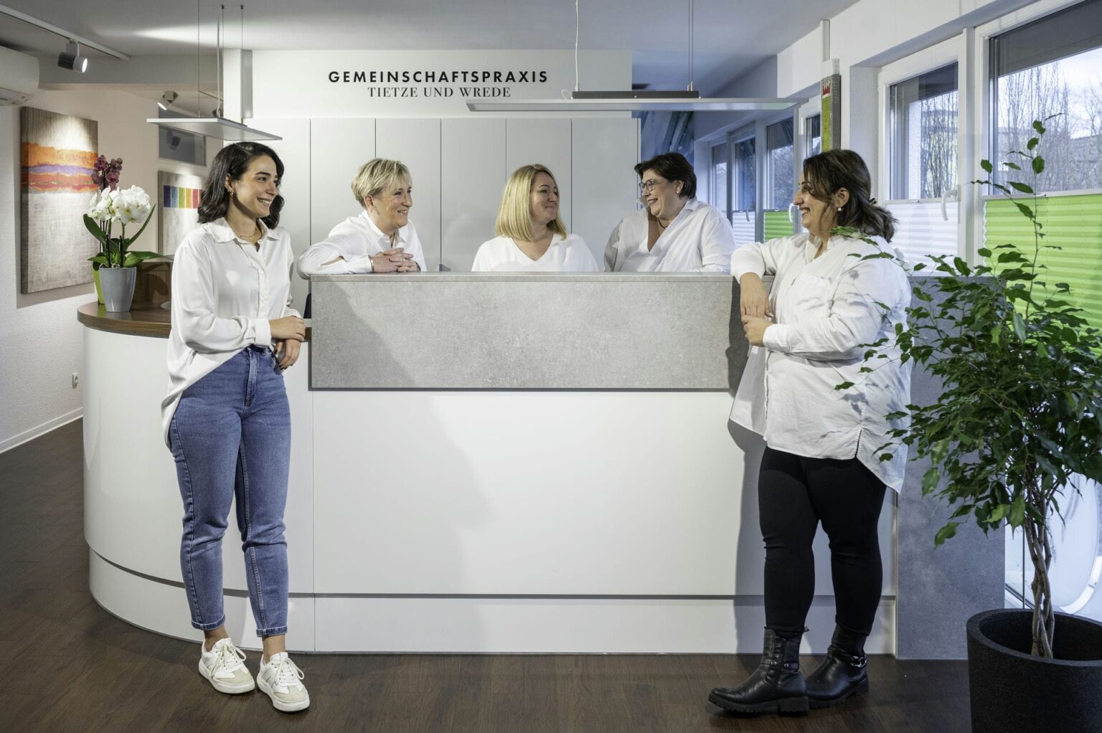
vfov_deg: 37.8
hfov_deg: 54.5
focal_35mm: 35
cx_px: 551
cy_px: 366
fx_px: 1071
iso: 800
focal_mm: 35
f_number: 4.5
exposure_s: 1/125
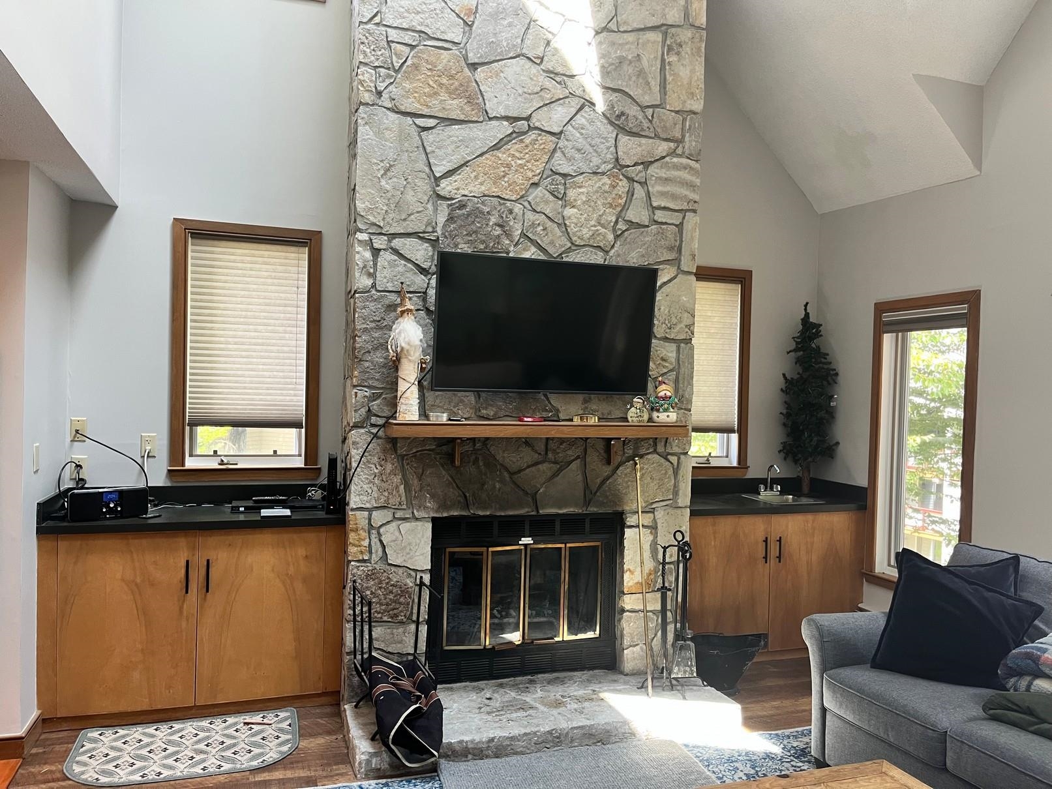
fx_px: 790
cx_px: 526
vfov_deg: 53.1
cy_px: 394
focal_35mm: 26
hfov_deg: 67.3
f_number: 1.6
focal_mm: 5.1
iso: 80
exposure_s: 1/60
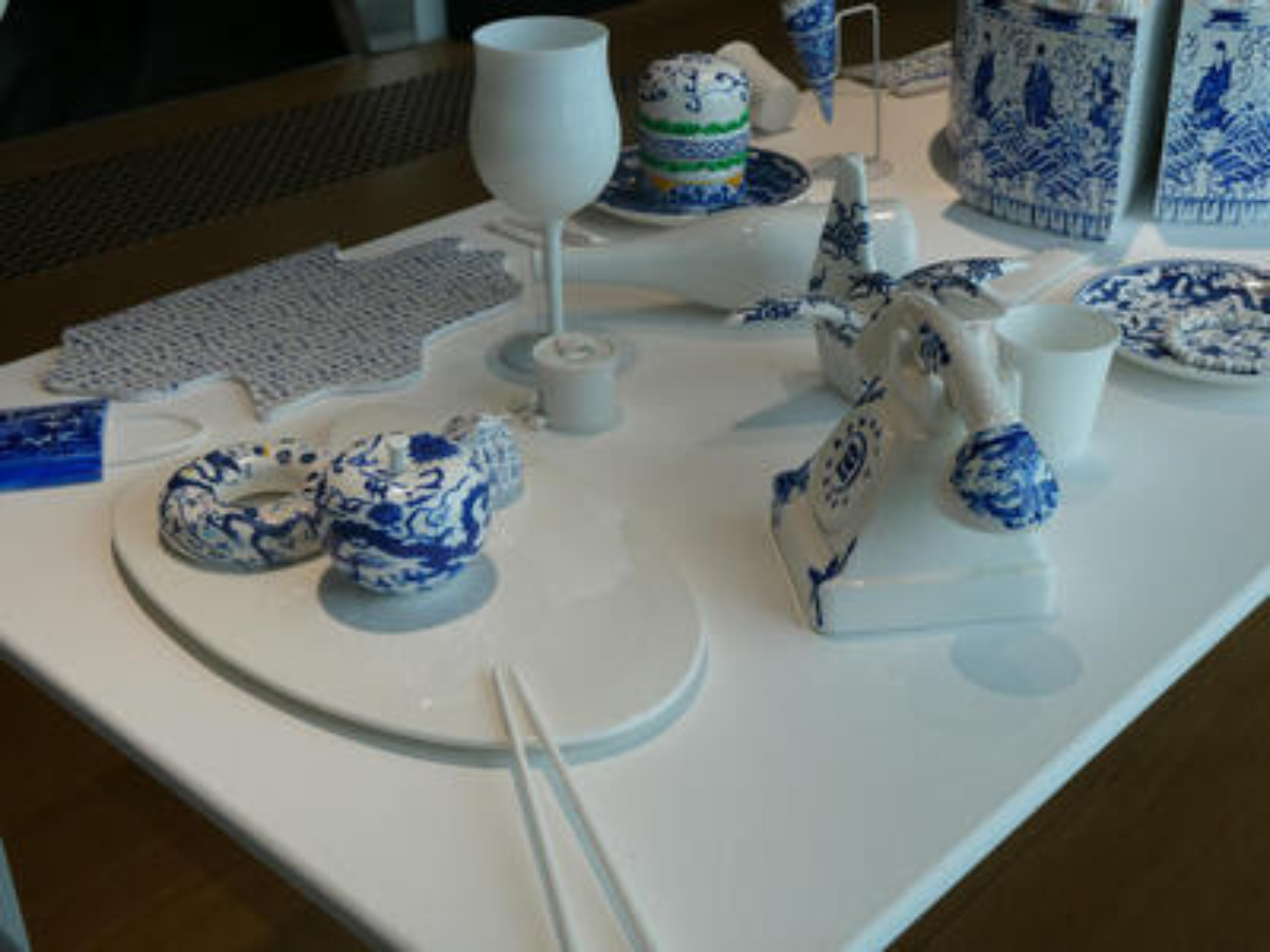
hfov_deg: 42.9
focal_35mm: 44
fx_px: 1614
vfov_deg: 32.9
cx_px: 635
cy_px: 476
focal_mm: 7.8
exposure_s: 1/160
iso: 80
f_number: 3.9
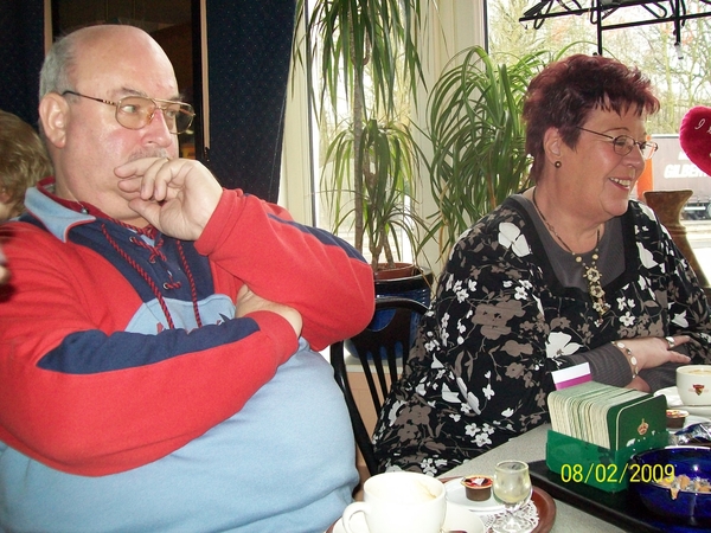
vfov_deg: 39.7
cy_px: 266
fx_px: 739
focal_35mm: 36
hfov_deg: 51.4
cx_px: 356
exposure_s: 1/60
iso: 160
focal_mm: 6
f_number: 2.7
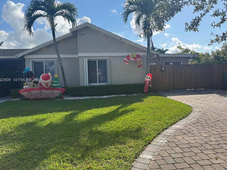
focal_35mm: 27
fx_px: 177
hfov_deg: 65.3
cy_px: 80
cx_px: 119
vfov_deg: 51.3
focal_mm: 6.76
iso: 80
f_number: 1.78
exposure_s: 1/2604
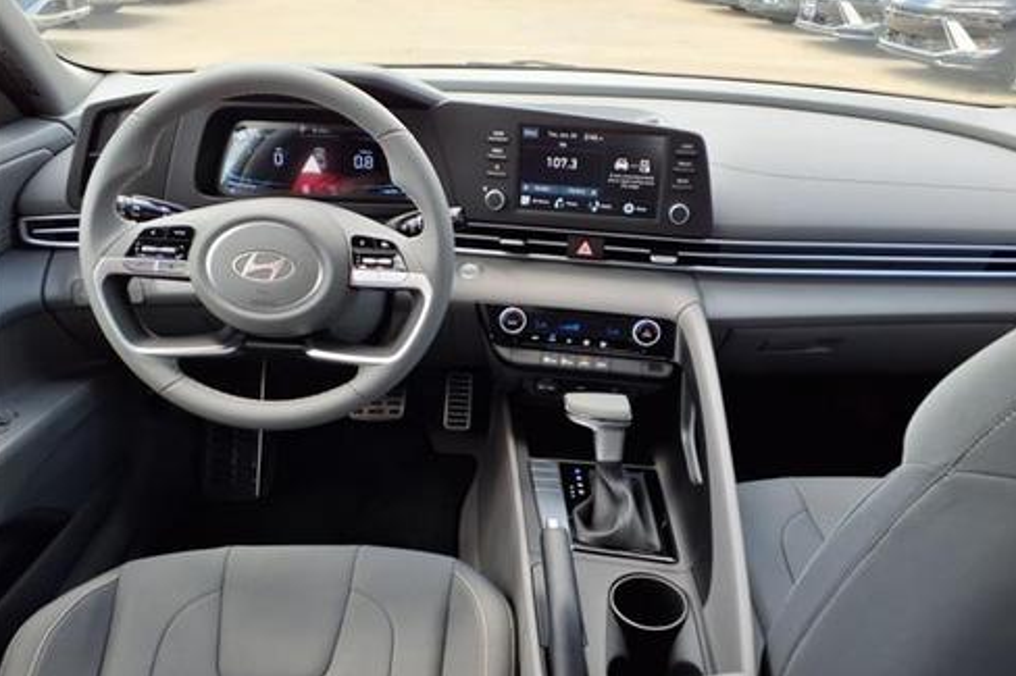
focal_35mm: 29
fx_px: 818
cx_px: 514
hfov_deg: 63.7
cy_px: 356
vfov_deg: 44.9
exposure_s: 1/141
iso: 40
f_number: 1.9
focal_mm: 3.58
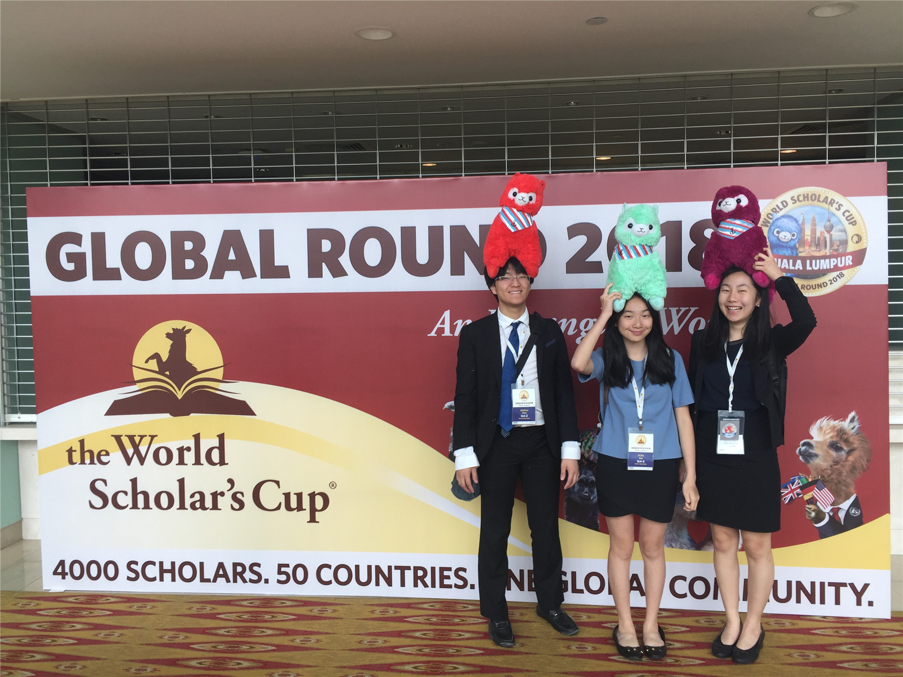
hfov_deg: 61.7
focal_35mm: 29
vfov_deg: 48.2
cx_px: 452
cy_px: 338
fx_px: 756
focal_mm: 4.15
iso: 40
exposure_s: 1/100
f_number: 2.2
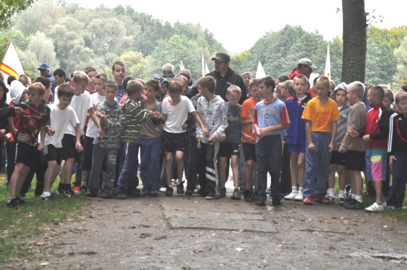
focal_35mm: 128
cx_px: 204
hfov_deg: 16.1
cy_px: 135
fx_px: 1439
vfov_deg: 10.7
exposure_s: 1/60
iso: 1000
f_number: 9
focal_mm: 85
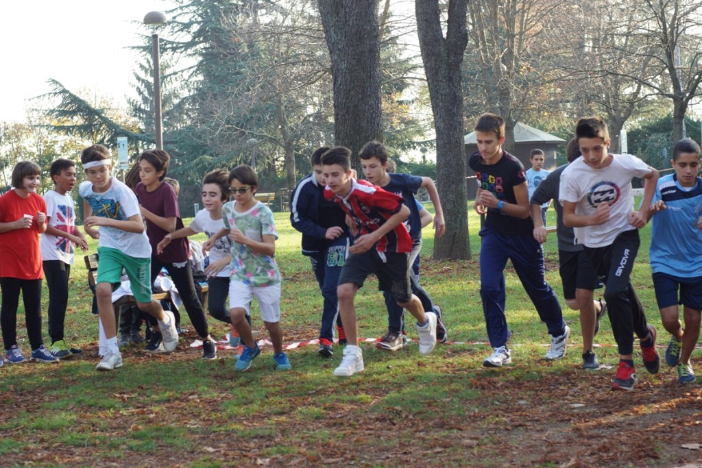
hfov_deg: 27.0
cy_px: 234
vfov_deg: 18.2
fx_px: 1463
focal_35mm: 75
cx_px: 351
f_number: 4
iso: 400
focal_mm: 50
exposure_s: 1/400
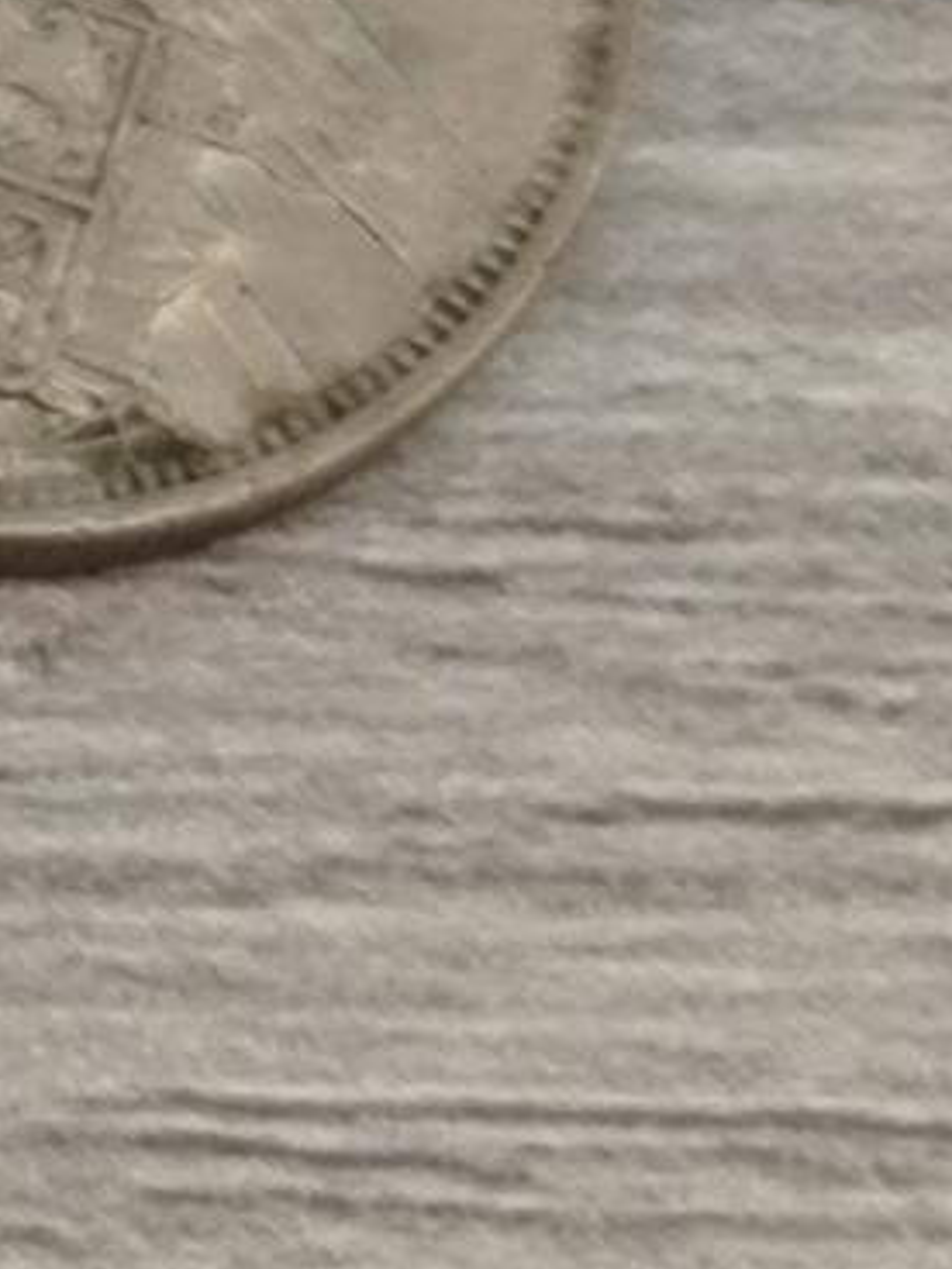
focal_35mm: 285
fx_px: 10451
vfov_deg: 6.9
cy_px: -448
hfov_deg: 5.1
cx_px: -928
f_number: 1.9
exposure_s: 1/50
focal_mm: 8.7
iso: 500
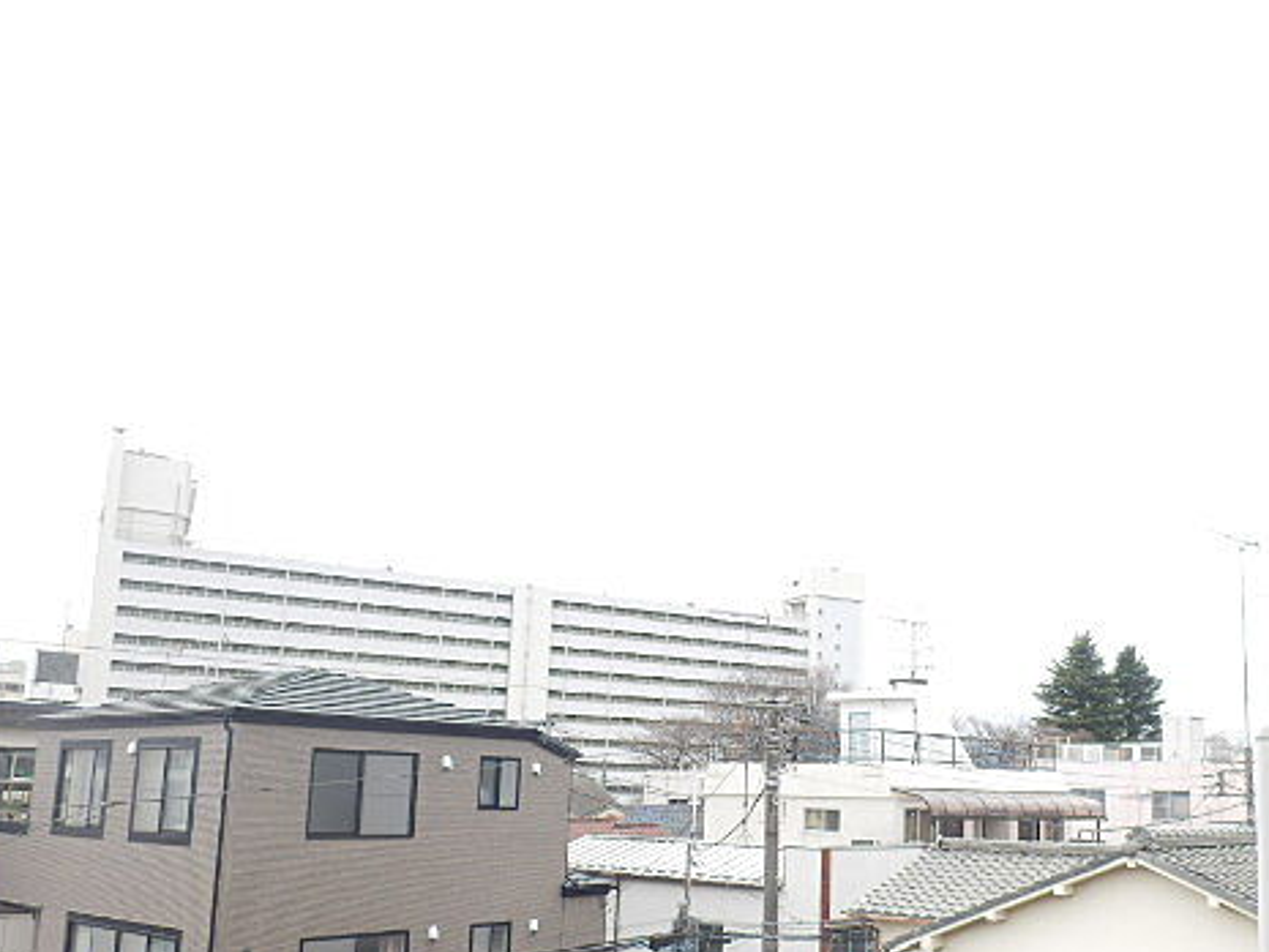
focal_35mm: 33
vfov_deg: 42.5
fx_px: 1210
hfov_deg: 54.3
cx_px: 843
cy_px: 619
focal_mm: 4.2
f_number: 3
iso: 80
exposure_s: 1/320
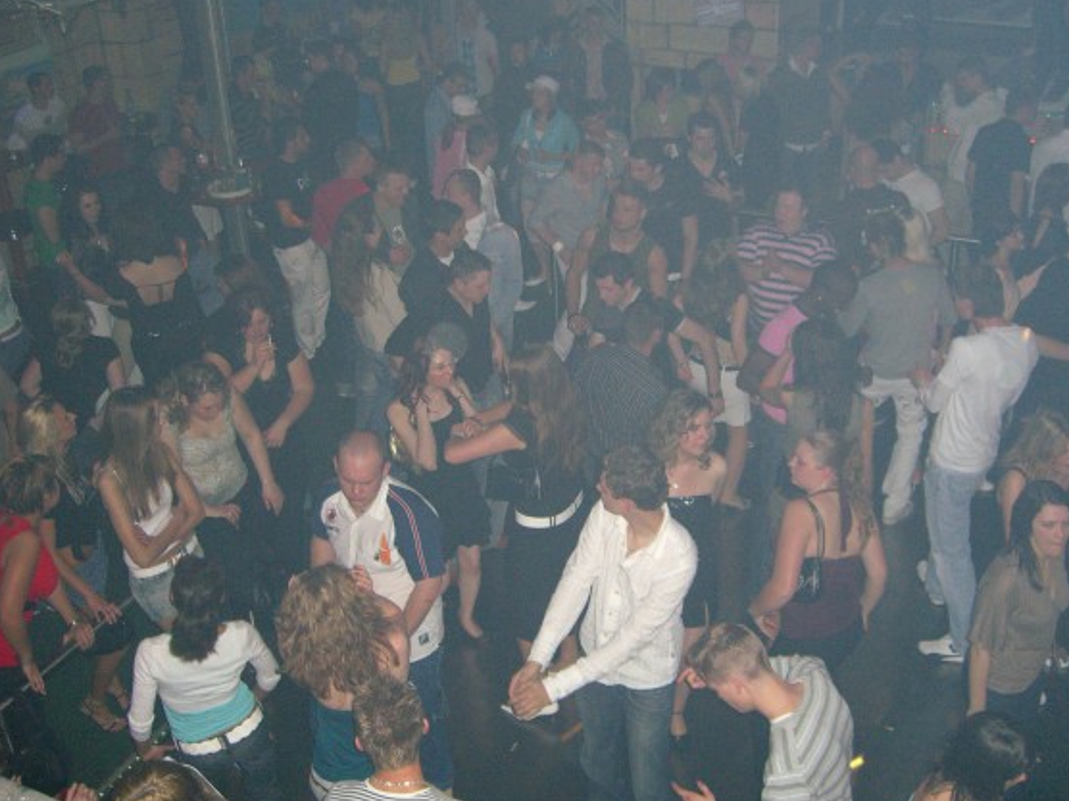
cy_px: 396
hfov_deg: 45.8
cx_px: 567
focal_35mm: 41
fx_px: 1266
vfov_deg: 35.1
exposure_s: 1/60
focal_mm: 7.9
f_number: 2.8
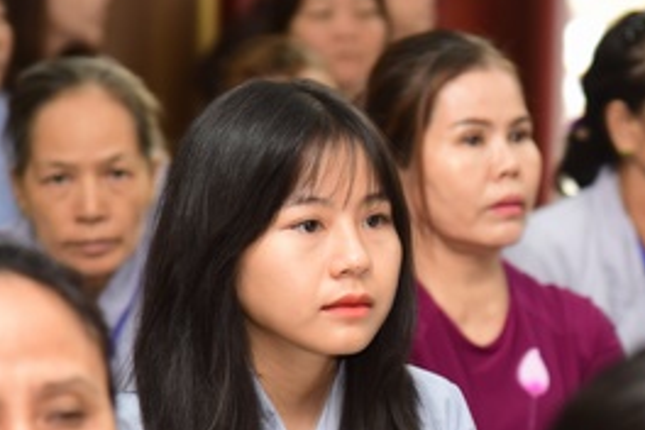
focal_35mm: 296
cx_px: 498
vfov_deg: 4.6
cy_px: 257
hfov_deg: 7.0
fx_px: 5303
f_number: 4
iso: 800
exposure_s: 1/40
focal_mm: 120
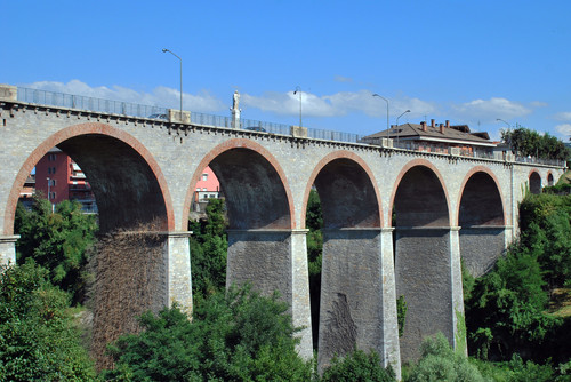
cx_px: 286
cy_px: 191
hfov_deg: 37.8
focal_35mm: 52
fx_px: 833
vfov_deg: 25.8
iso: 200
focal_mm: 35
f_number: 8
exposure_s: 1/400
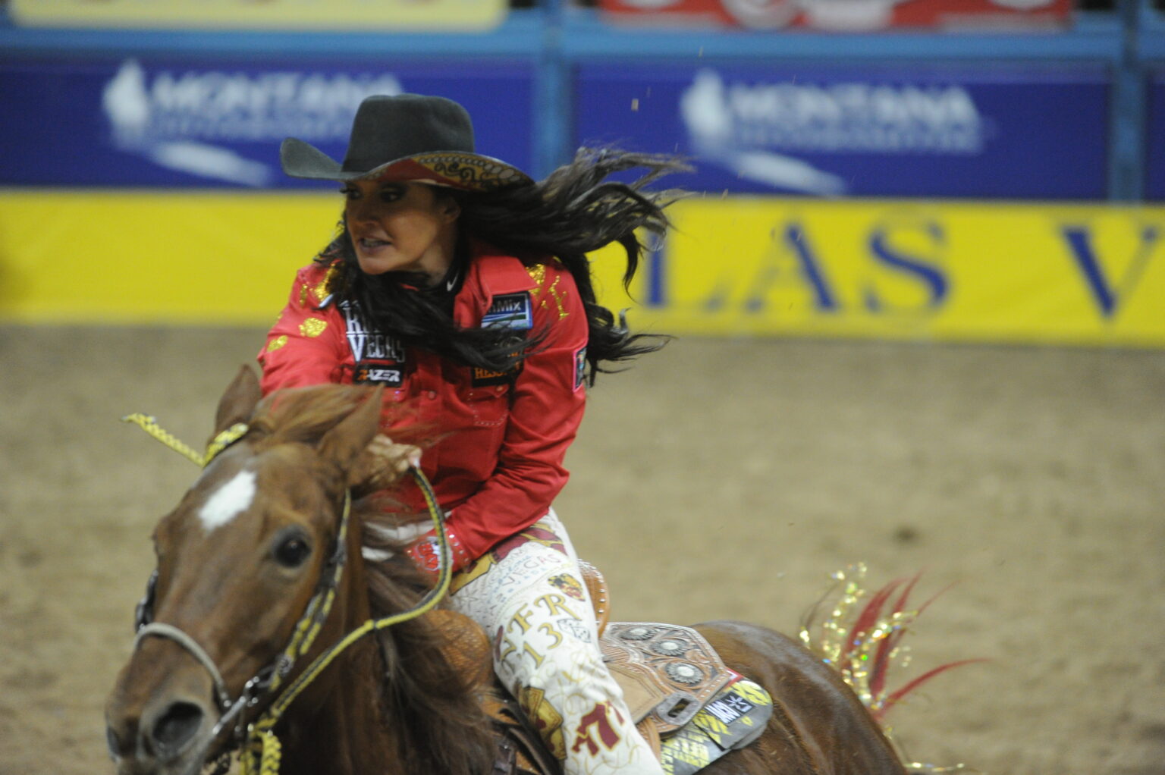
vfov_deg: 8.3
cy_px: 388
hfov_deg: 12.5
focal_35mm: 165
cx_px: 582
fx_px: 5336
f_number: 2.8
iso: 5000
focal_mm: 165
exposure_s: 1/640
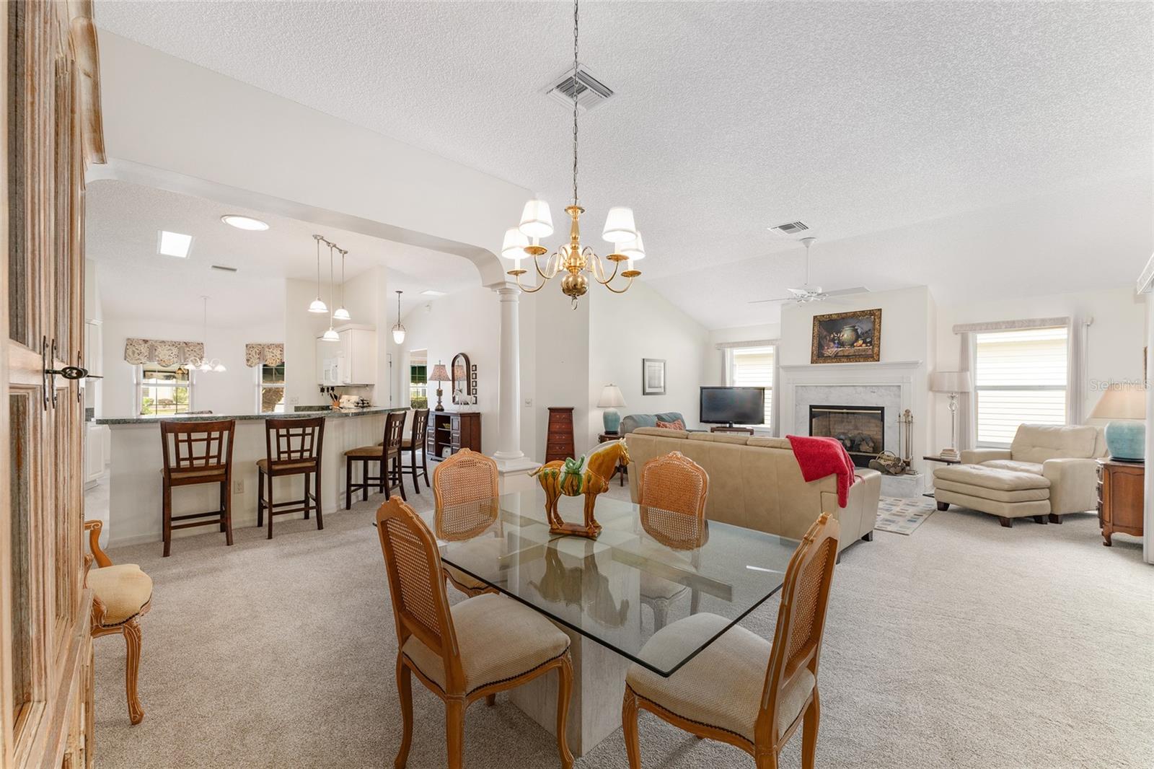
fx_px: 449
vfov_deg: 81.2
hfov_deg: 104.3
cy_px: 384
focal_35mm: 14
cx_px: 577
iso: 320
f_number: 8
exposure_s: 1/13
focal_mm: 14
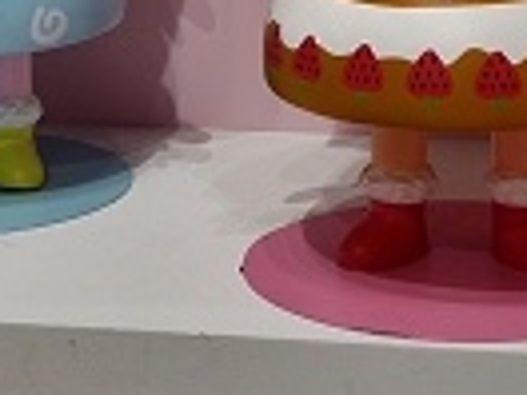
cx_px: 260
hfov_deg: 14.5
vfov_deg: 10.4
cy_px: -263
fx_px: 2070
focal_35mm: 136
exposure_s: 1/60
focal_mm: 14
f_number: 2.5
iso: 160
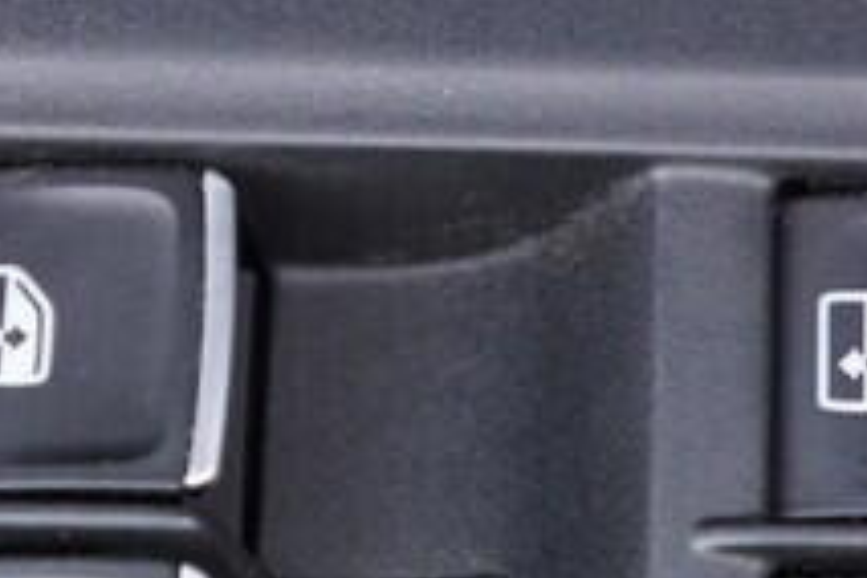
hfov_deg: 11.9
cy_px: 181
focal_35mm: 173
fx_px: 4166
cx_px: 606
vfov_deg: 7.9
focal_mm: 24
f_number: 2.8
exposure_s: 1/40
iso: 400
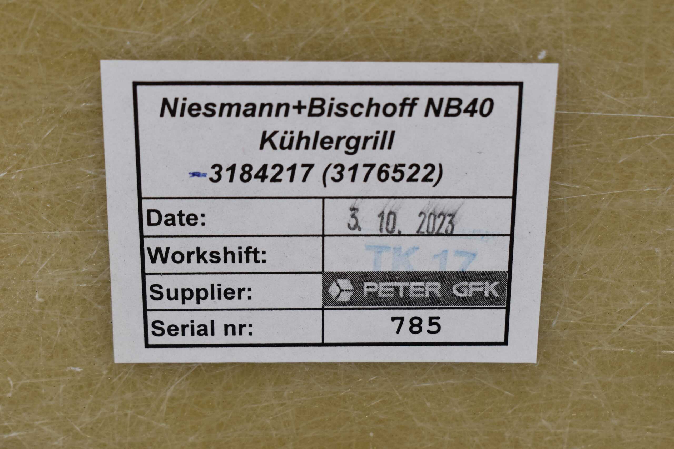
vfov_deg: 19.7
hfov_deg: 29.2
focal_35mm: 69
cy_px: 224
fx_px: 1292
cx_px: 337
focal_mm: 46
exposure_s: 1/60
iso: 360
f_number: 8
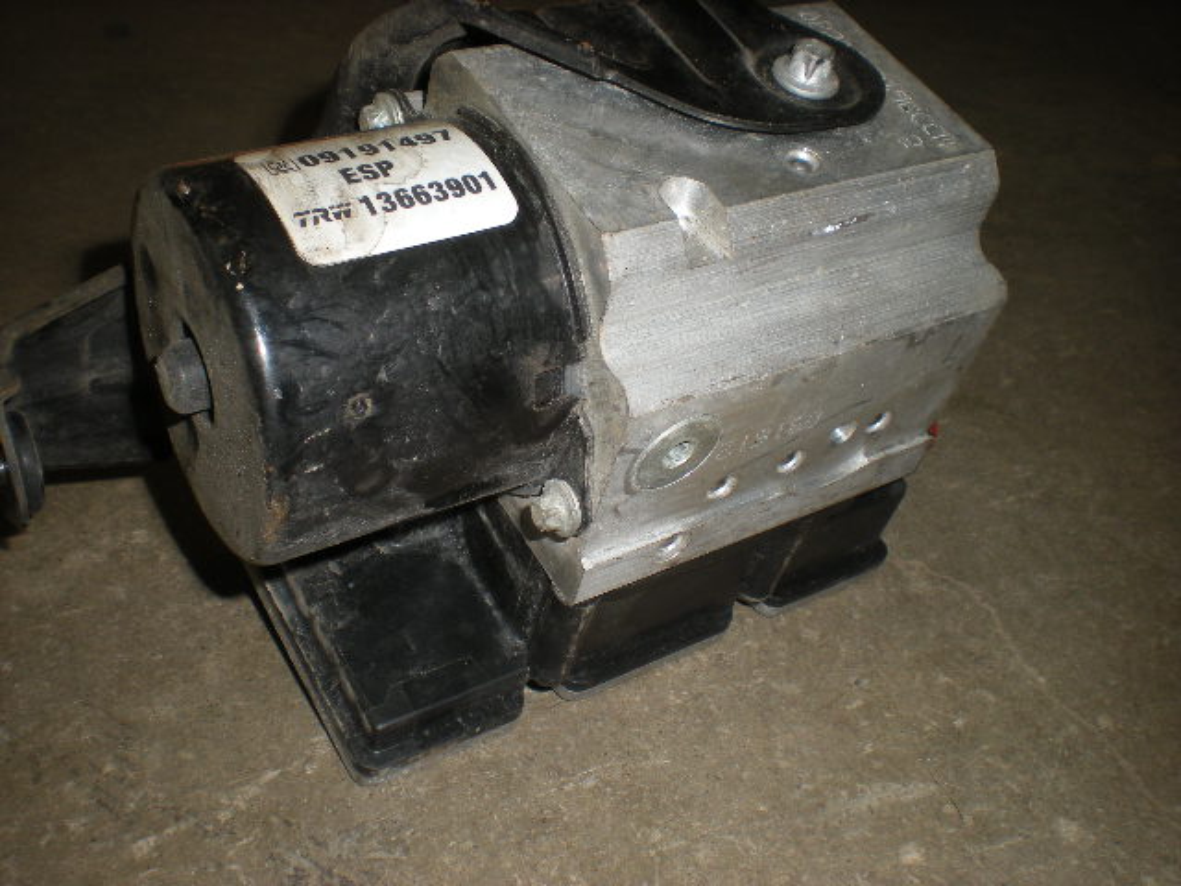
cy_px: 443
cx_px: 590
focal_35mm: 38
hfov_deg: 49.0
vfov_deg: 37.7
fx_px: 1296
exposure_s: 1/60
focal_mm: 6.3
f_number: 4.6
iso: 64
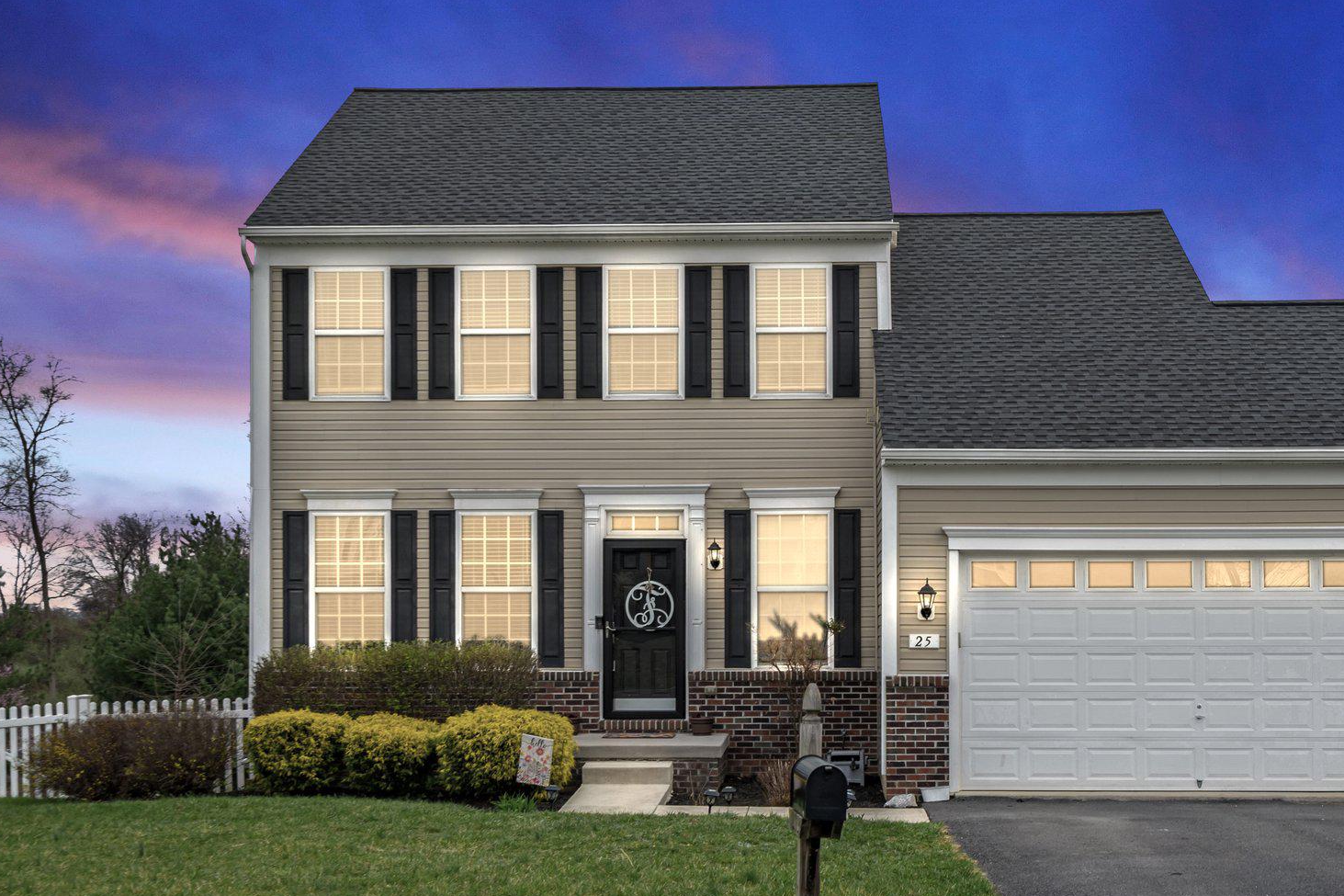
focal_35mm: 49
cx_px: 870
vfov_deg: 27.4
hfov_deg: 40.0
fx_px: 1829
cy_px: 550
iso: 250
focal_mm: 35
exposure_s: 1/250
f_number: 13
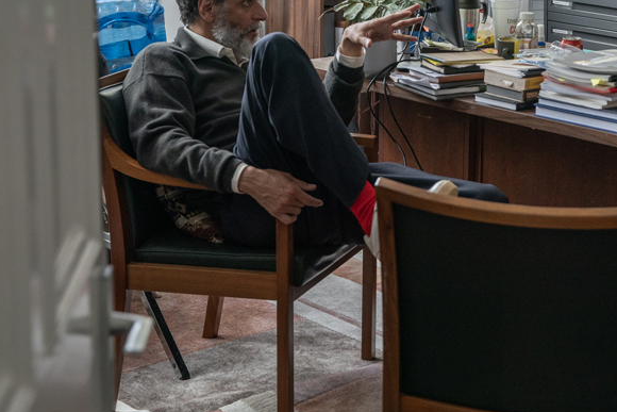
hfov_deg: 24.7
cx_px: 476
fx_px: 1389
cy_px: 81
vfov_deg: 16.7
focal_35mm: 81
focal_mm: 47
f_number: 3.5
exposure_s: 1/160
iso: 1600
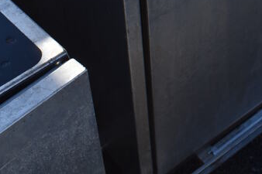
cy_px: -78
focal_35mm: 73
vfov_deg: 17.1
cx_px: 193
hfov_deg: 27.4
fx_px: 531
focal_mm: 18
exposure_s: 1/250
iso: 180
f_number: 8
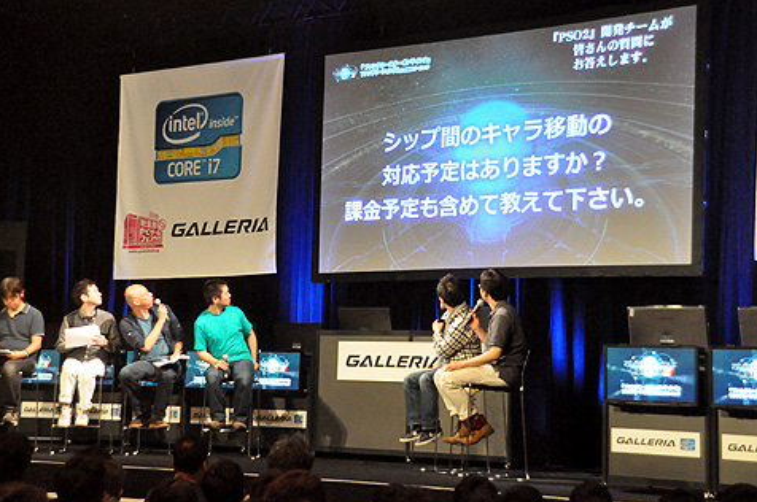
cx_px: 353
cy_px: 243
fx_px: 1491
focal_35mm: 71
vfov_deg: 19.1
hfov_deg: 28.5
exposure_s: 1/160
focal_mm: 44
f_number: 6.3
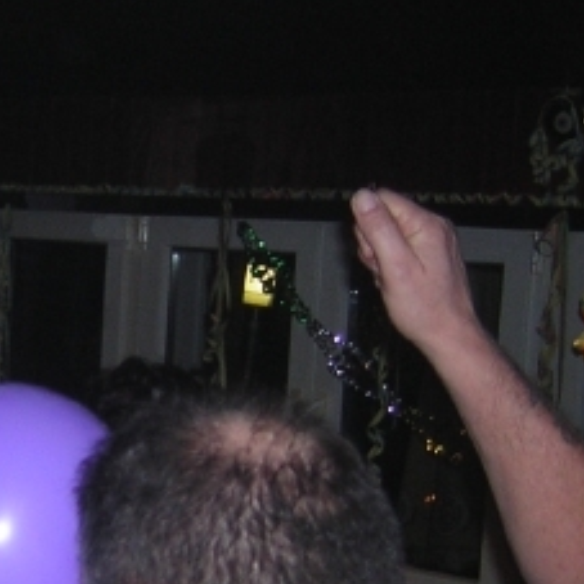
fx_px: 1603
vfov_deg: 20.4
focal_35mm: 84
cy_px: 463
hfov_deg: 20.4
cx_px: 126
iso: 50
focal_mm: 4.7
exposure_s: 1/60.1
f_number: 2.6
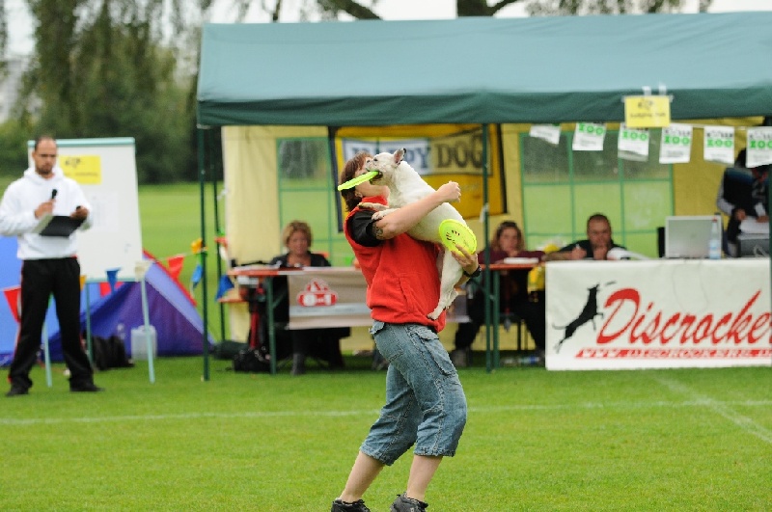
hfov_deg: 12.5
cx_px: 386
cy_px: 256
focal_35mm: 165
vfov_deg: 8.3
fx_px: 3533
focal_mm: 110
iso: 400
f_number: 2.8
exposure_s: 1/500
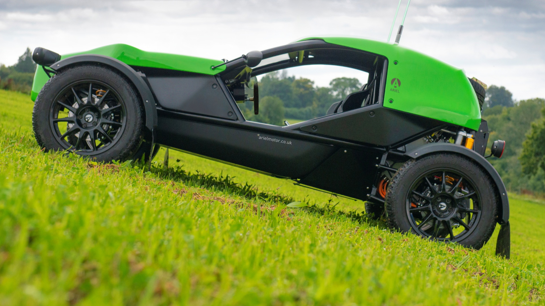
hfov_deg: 30.2
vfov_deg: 17.2
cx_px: 272
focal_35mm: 70
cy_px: 124
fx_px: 1012
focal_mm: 66
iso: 1000
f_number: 5.6
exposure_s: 1/800
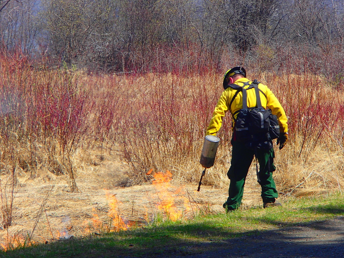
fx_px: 1391
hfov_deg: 14.1
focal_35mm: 140
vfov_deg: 10.6
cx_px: 172
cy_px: 129
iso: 125
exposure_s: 1/250
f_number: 5.9
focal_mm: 25
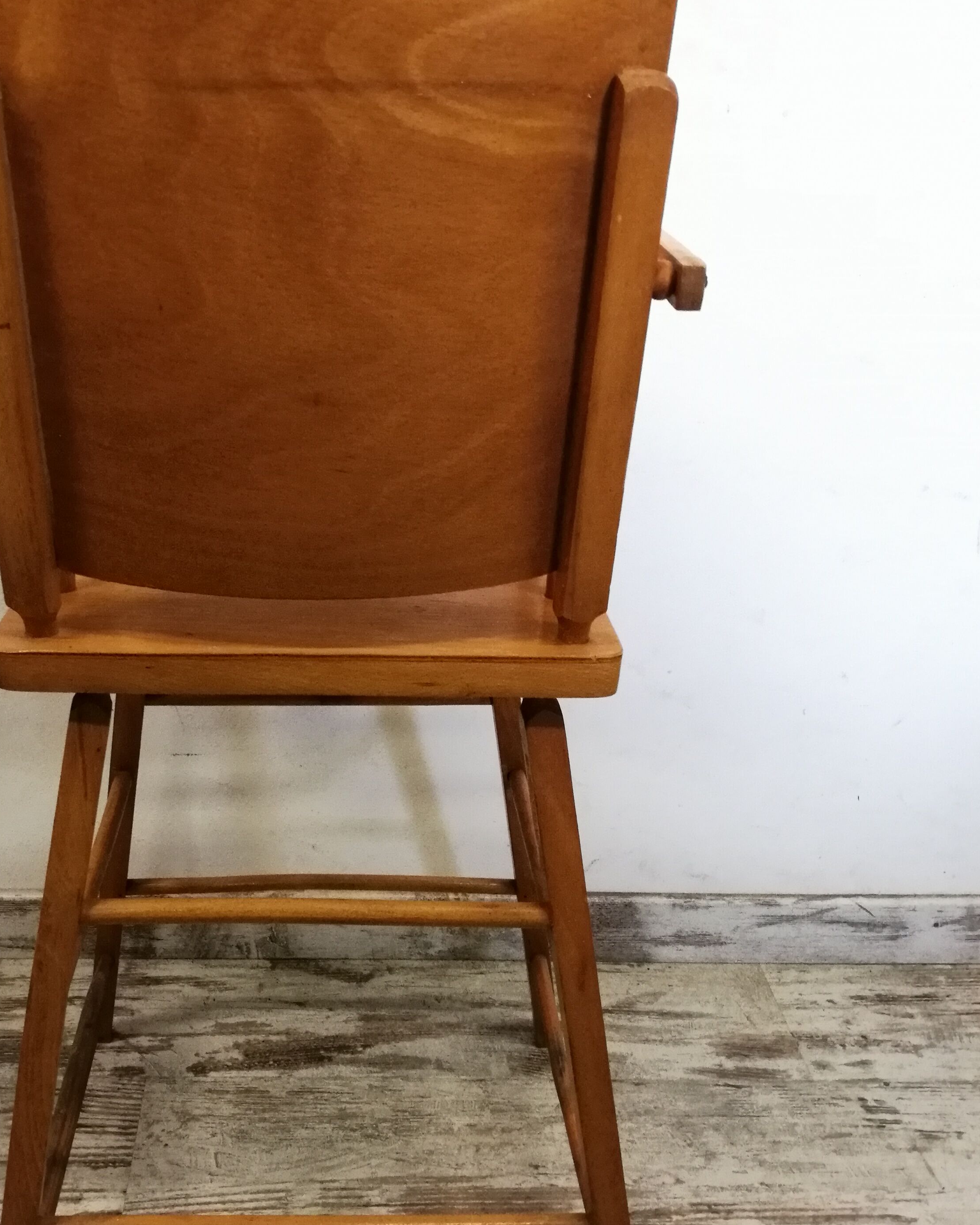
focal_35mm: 35
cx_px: 328
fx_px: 1269
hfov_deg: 41.7
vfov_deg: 51.3
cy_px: 707
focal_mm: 2.38
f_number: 2.2
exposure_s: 1/50
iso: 125
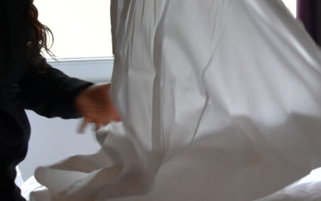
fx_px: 998
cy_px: -7
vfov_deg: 11.4
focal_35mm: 114
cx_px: 330
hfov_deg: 17.8
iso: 800
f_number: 4.5
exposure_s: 1/80
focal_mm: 18
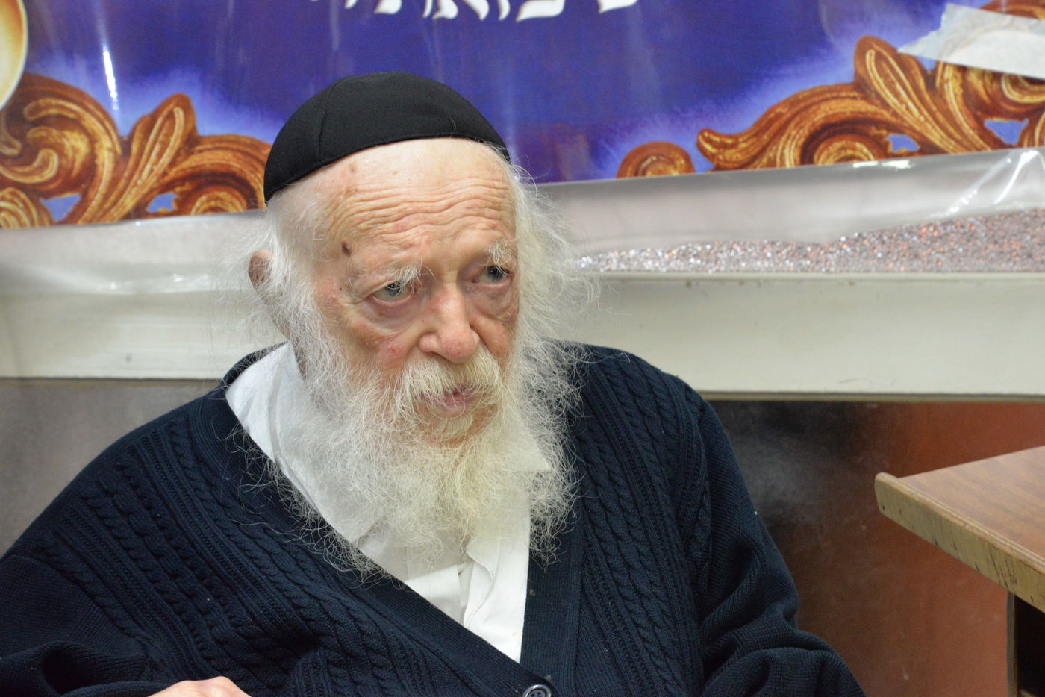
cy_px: 348
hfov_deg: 21.5
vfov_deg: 14.4
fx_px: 2758
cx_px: 522
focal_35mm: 95
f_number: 11
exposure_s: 1/100
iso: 6400
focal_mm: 95
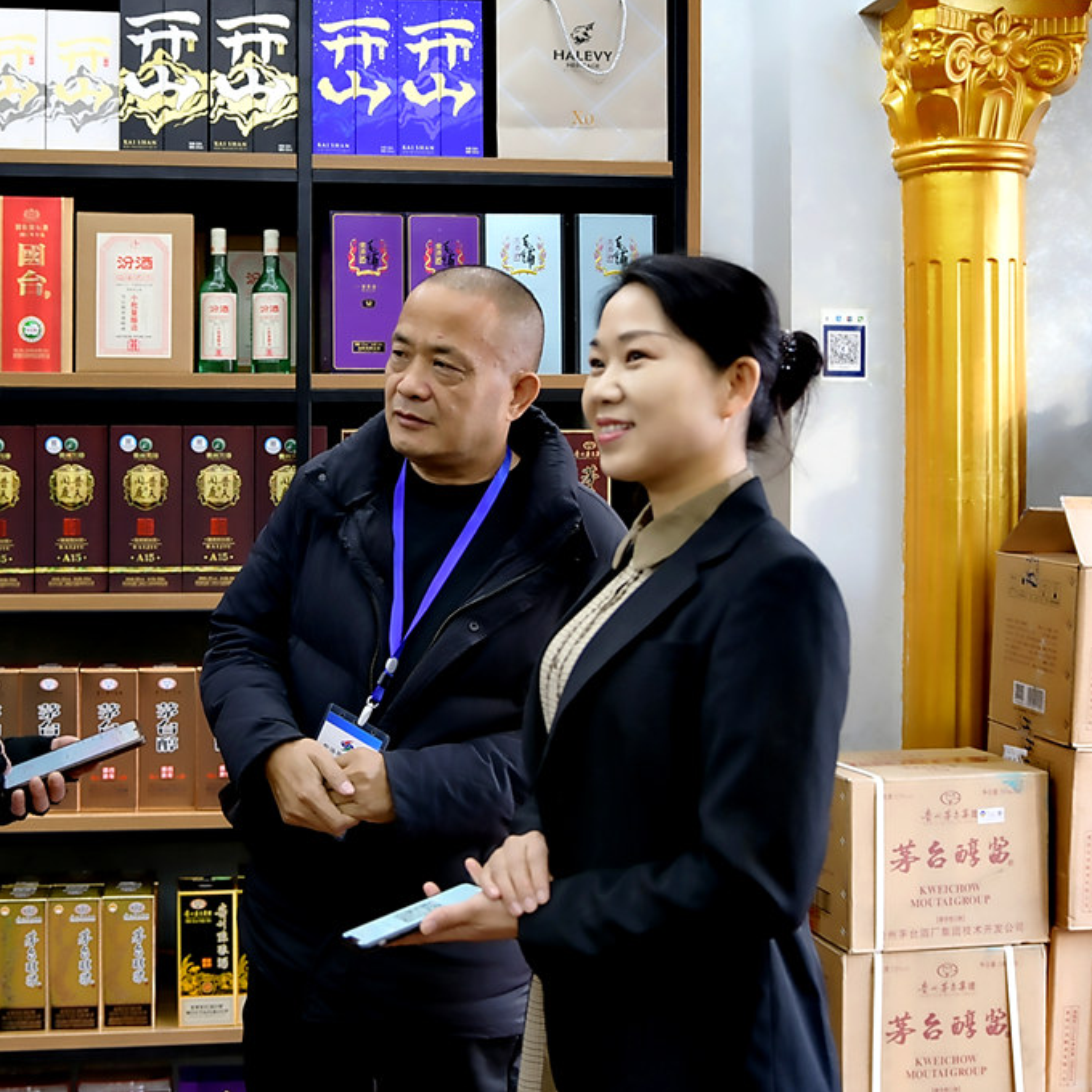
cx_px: 294
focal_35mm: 41
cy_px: 544
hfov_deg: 40.0
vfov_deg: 40.9
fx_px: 1463
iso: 400
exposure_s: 1/30
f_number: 2.8
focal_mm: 32
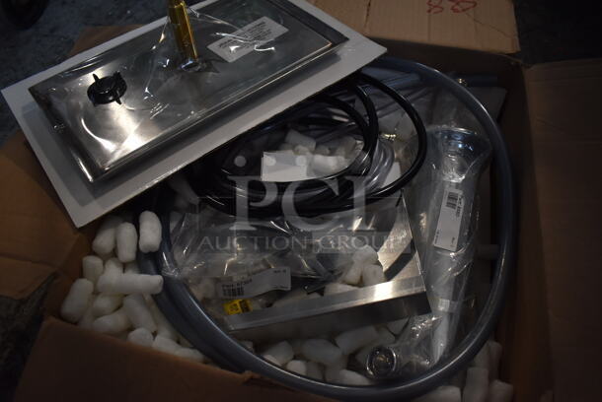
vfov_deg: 48.0
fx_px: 452
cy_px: 201
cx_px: 301
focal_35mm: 27
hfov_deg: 67.3
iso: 800
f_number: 3.5
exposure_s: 1/200
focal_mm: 18
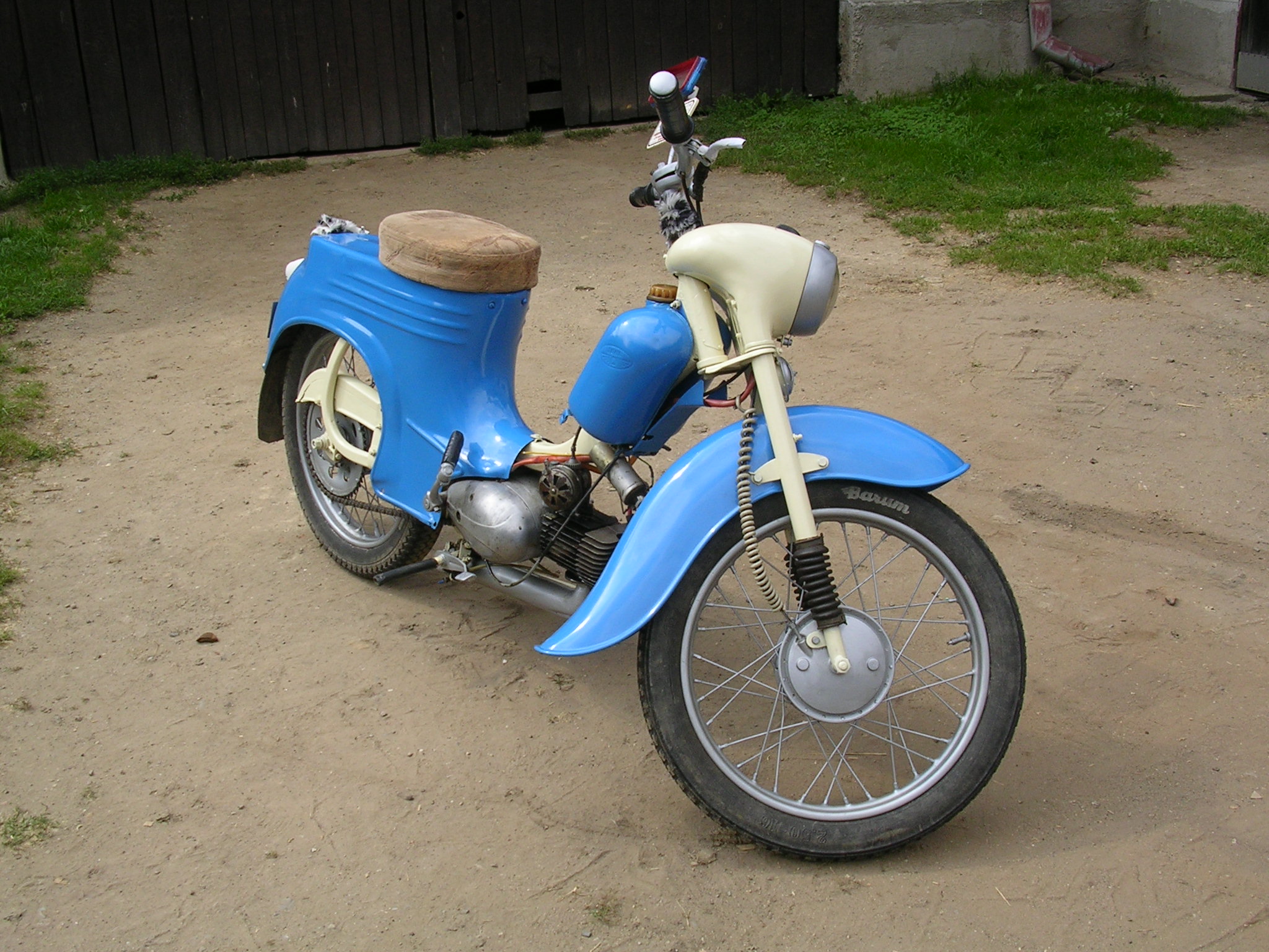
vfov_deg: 37.7
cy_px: 476
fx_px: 1393
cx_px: 634
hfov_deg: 49.0
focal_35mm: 38
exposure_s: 1/223
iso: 50
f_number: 5.6
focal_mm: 5.8
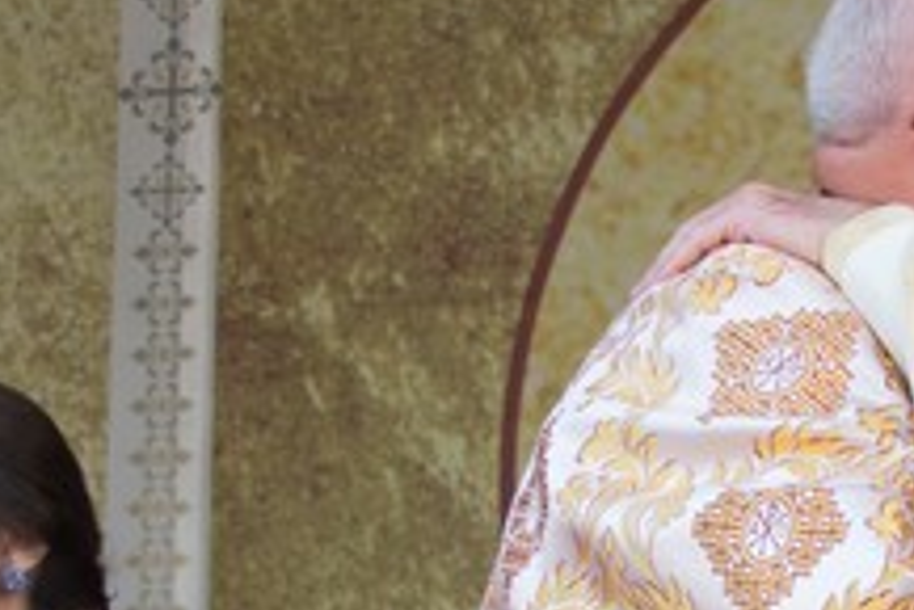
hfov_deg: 6.2
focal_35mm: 331
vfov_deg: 4.2
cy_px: 686
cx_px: 1186
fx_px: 8409
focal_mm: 50
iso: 400
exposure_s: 1/160
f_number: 6.3
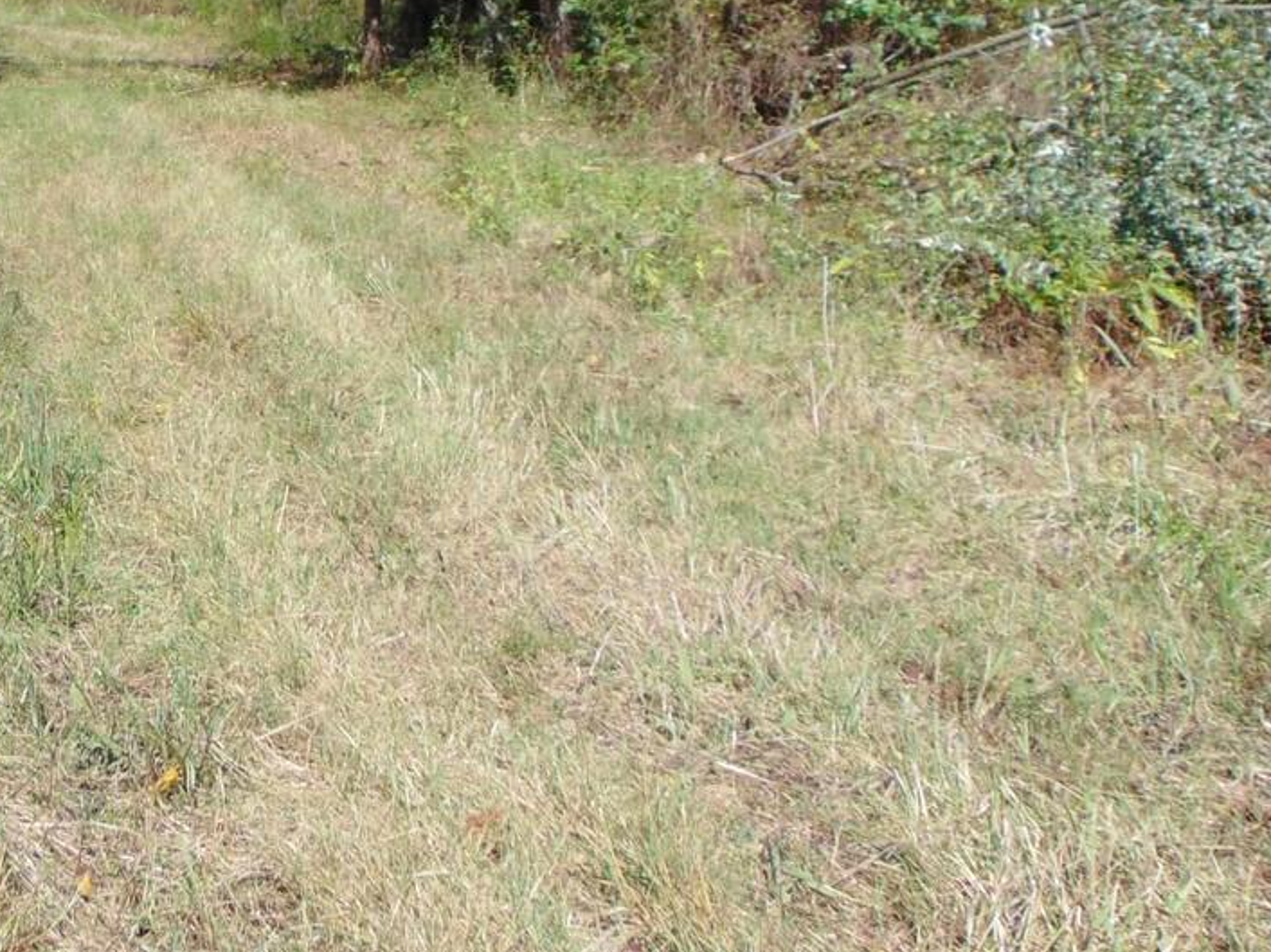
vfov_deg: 27.7
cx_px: -23
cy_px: 122
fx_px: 1872
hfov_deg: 33.9
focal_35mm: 51
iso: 100
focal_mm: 4.5
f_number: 7.7
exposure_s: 1/200
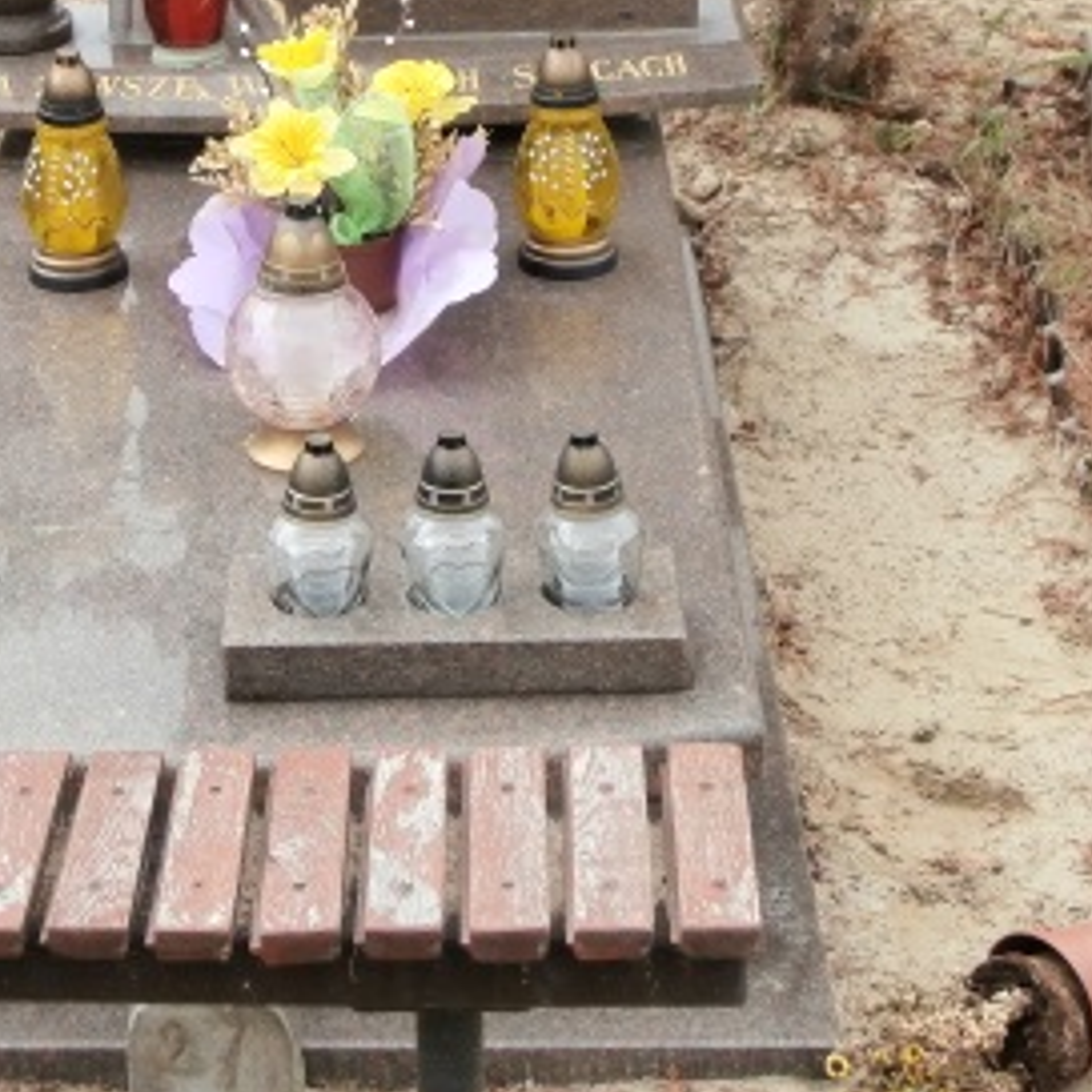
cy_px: 141
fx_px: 2820
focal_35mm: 79
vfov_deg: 21.5
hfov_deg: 21.8
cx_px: 297
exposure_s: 1/250
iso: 100
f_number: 3.9
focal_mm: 6.67
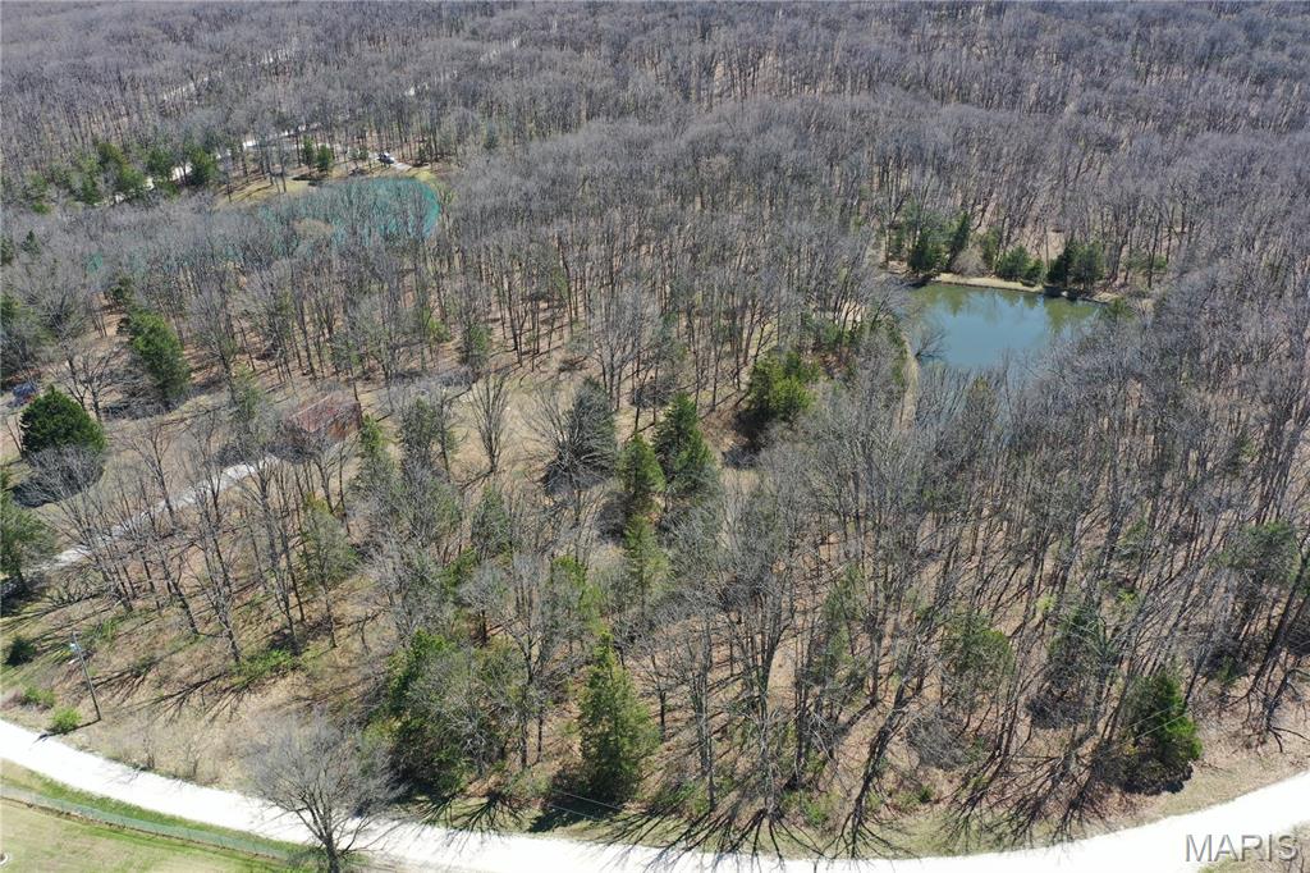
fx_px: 1019
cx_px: 655
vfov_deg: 46.4
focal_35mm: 28
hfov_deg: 65.5
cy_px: 436
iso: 100
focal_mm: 10.26
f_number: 5
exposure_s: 1/200
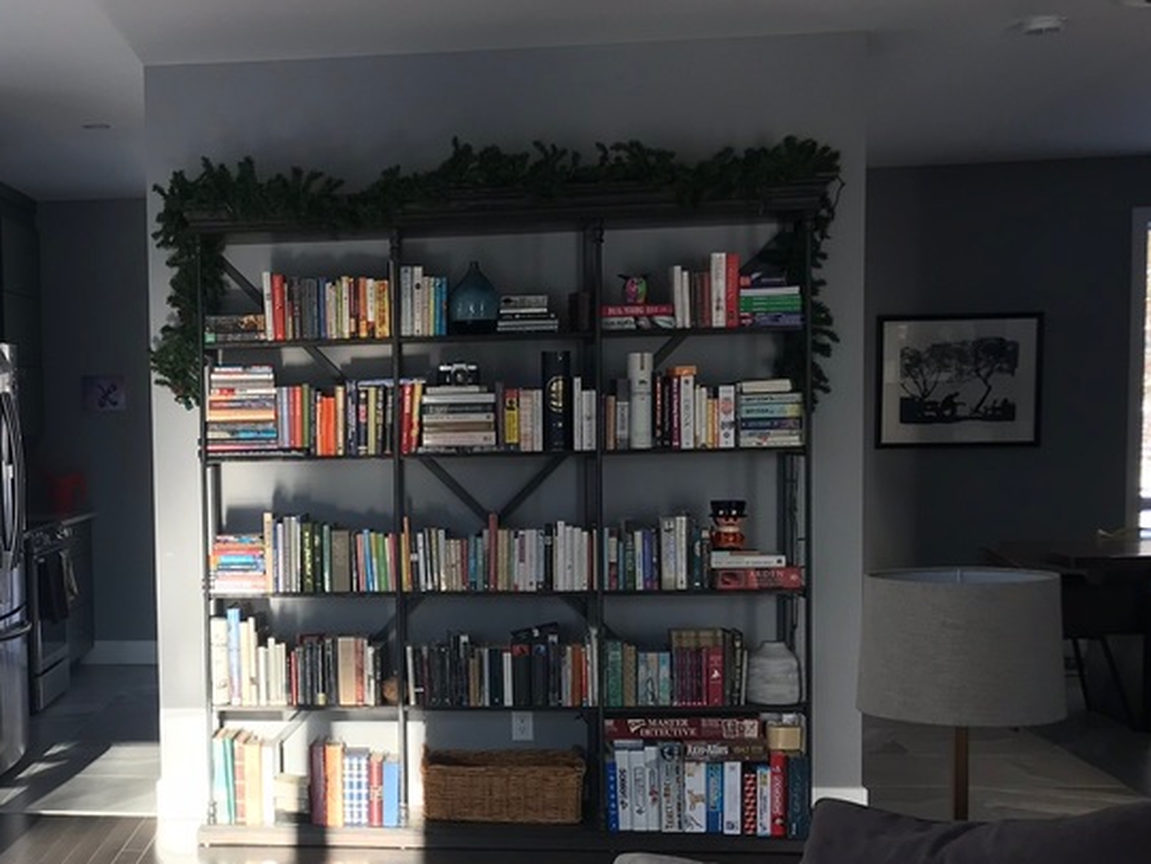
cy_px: 572
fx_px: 1763
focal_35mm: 53
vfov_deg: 27.4
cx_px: 183
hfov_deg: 34.7
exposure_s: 1/120
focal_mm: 3.99
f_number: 1.8
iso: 20
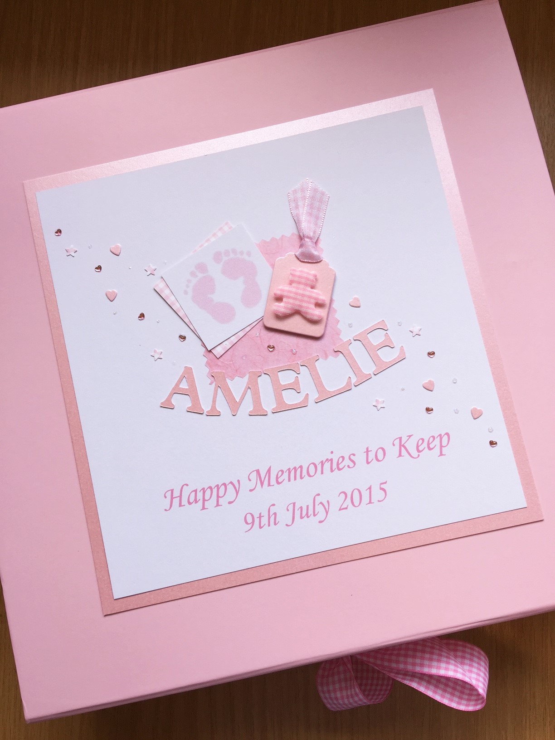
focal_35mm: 29
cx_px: 278
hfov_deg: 48.2
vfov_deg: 61.7
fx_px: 620
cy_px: 370
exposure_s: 1/153
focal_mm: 4.15
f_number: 2.2
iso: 32
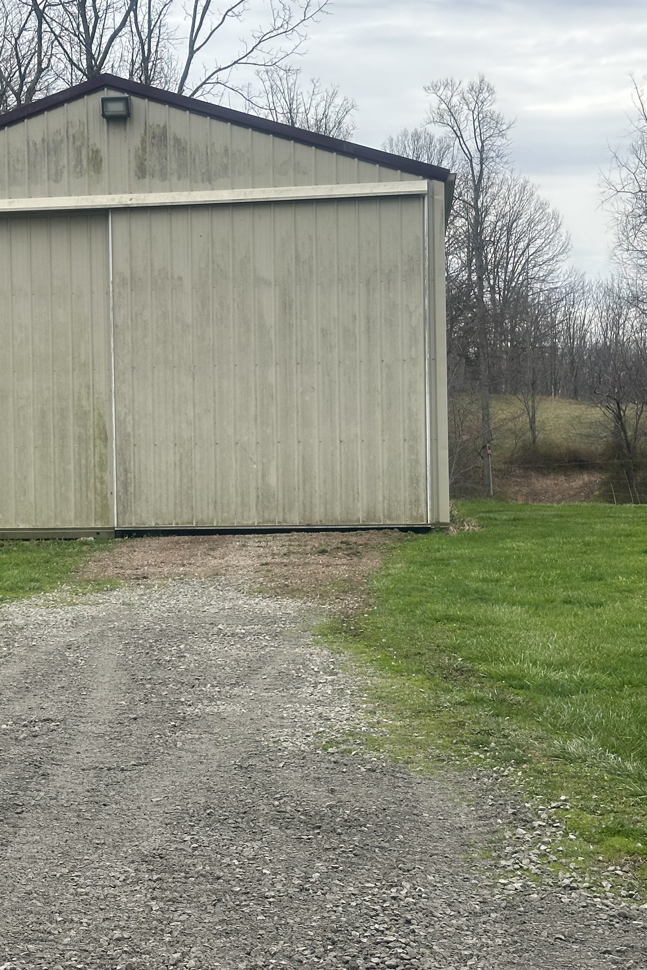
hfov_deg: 20.1
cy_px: 483
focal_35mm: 67
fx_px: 1806
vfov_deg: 30.1
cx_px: 116
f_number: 1.78
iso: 64
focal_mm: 6.86
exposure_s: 1/1107
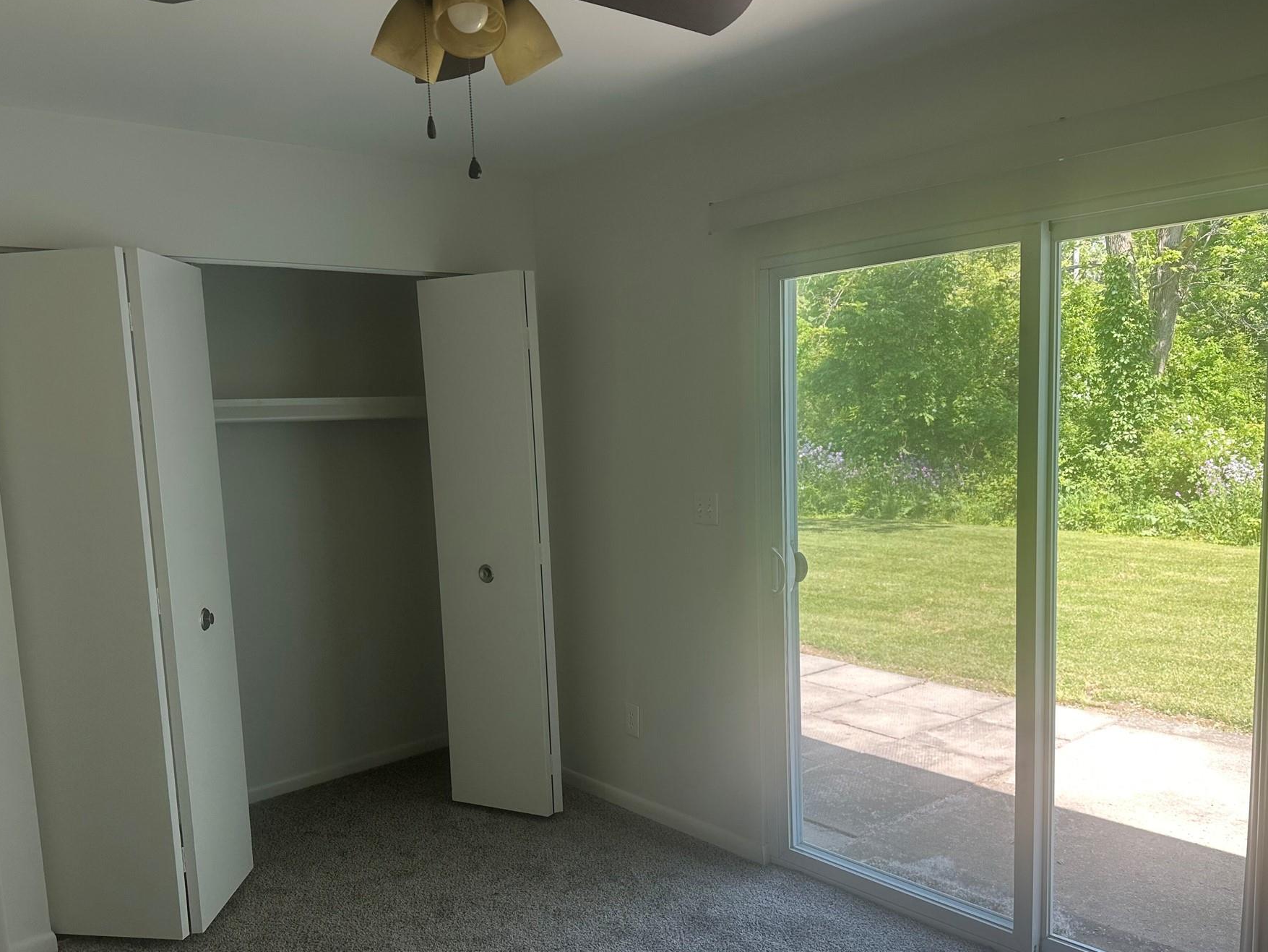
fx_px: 1026
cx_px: 633
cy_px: 524
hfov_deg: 63.4
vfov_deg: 49.7
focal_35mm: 28
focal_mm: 6.86
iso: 64
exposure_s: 1/185
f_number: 1.78
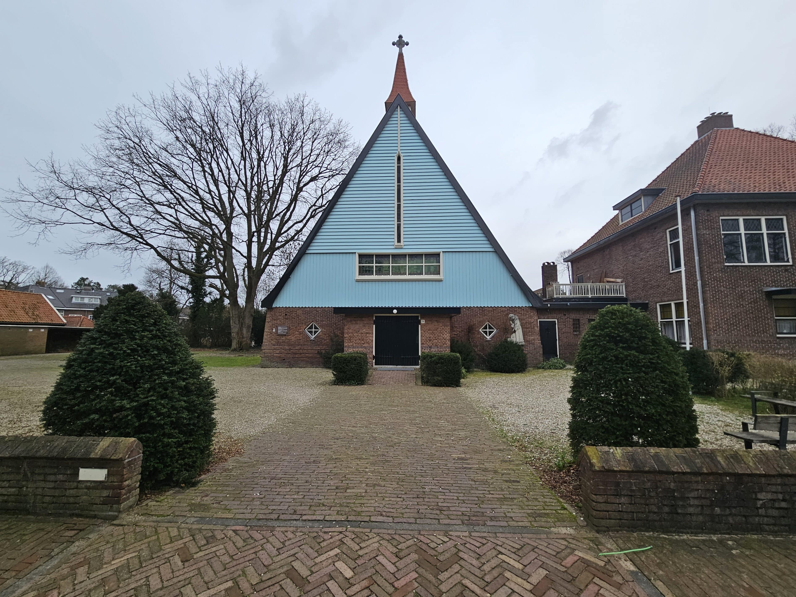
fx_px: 299
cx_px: 398
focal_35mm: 13
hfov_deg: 106.2
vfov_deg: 89.9
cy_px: 298
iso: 80
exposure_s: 1/204
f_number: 2.2
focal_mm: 2.2
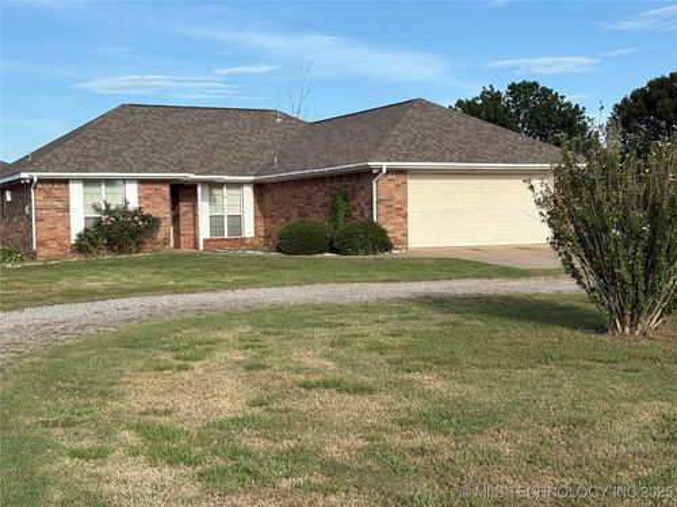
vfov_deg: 28.0
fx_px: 1017
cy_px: 254
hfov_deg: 36.8
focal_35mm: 52
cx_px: 338
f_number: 1.6
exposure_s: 1/2075
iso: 32
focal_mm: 5.96
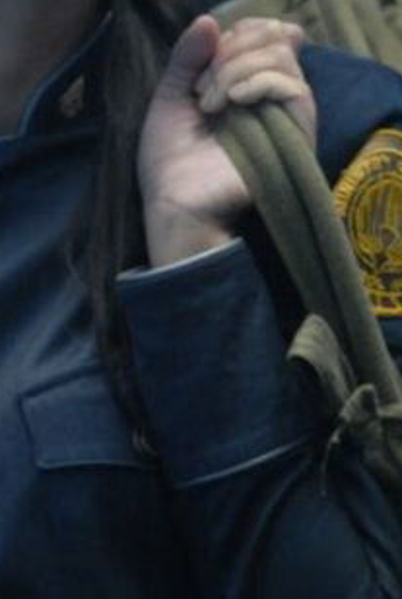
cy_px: 227
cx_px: 72
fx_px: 6799
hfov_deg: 3.4
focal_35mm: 407
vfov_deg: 5.1
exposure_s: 1/160
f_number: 2.2
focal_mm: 105
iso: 1000
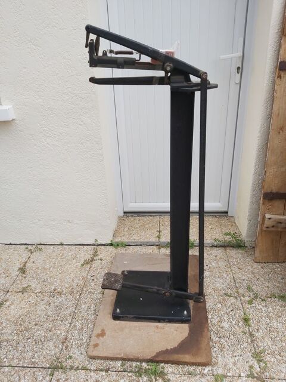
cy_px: 191
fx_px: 286
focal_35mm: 26
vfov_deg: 67.3
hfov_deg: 53.1
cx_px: 143
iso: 64
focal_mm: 3.92
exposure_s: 1/488
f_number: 1.7
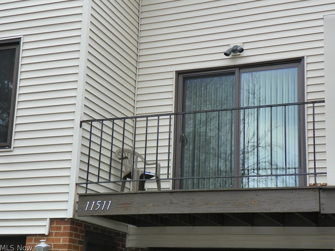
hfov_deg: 27.0
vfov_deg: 20.4
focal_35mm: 72
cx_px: 168
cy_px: 126
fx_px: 697
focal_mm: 12.6
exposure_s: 1/100
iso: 64
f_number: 3.5
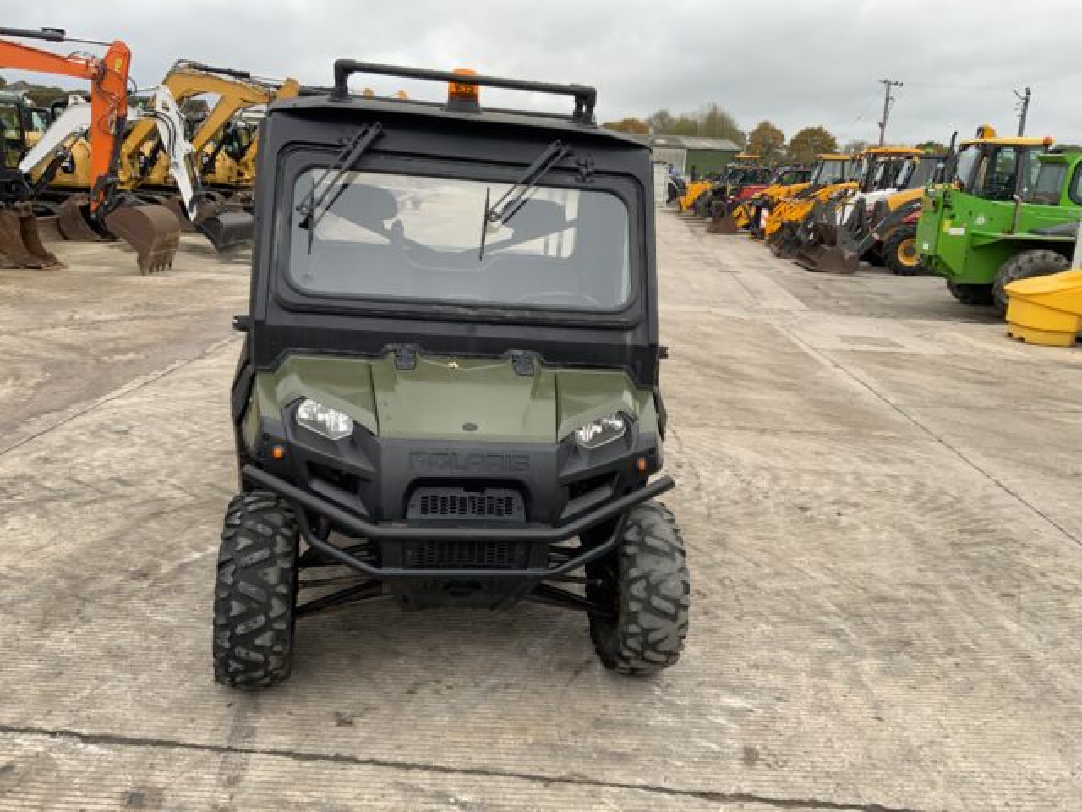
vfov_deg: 48.2
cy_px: 406
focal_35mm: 29
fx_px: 906
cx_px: 541
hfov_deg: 61.7
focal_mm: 3
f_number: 1.8
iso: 16
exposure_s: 1/237
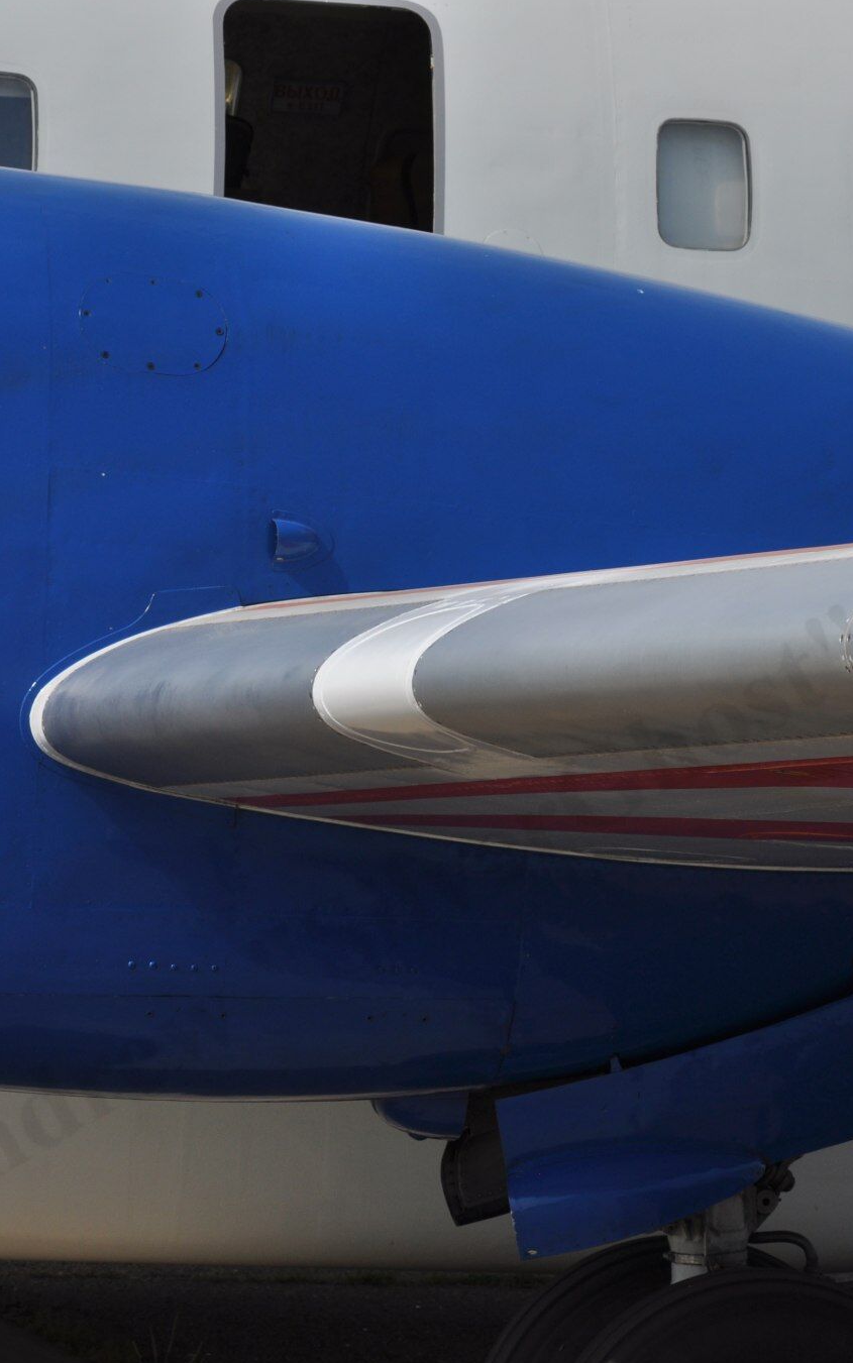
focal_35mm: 162
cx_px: 774
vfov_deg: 12.9
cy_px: 681
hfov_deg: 8.1
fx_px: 6022
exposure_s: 1/1000
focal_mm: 70
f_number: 8
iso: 200
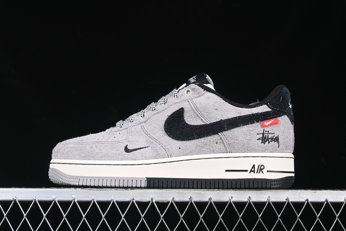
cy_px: 116
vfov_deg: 18.0
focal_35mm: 76
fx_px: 730
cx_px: 174
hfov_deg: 26.6
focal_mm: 50
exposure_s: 1/80
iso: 160
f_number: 7.1
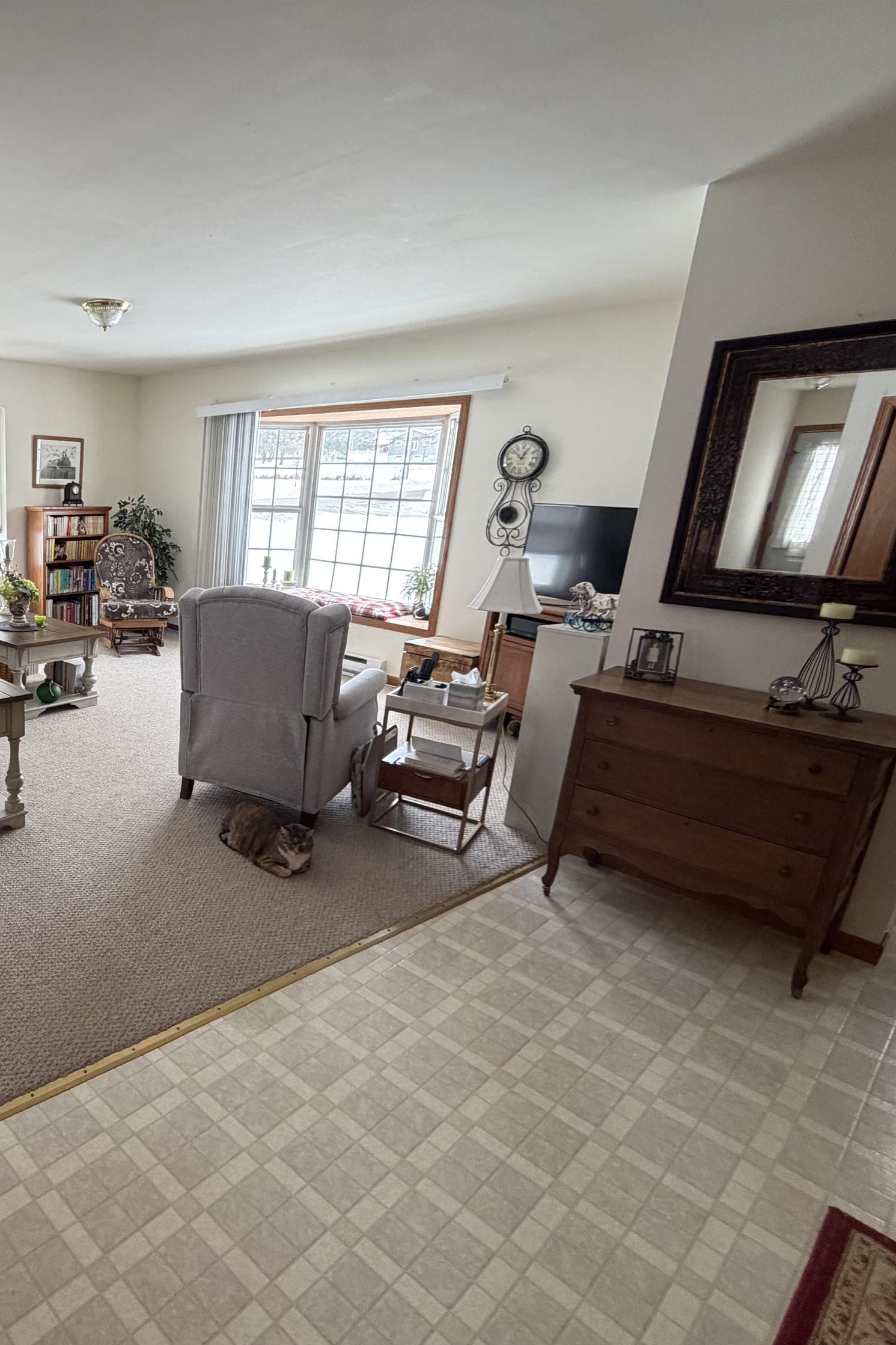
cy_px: 690
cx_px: 86
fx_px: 747
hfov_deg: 53.9
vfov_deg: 84.0
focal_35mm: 20
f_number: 2.2
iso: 320
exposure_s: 1/79
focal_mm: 2.22
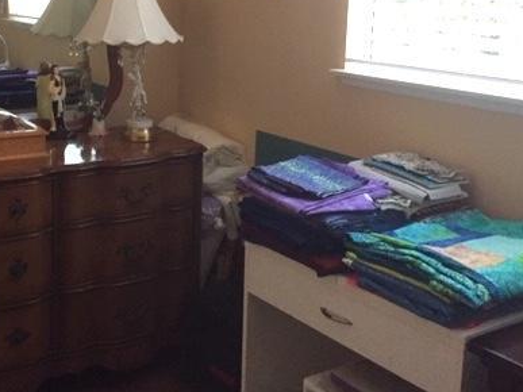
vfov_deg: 29.7
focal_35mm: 48
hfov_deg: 38.4
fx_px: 725
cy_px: 89
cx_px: 115
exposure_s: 1/30
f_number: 2.2
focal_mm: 4.15
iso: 250
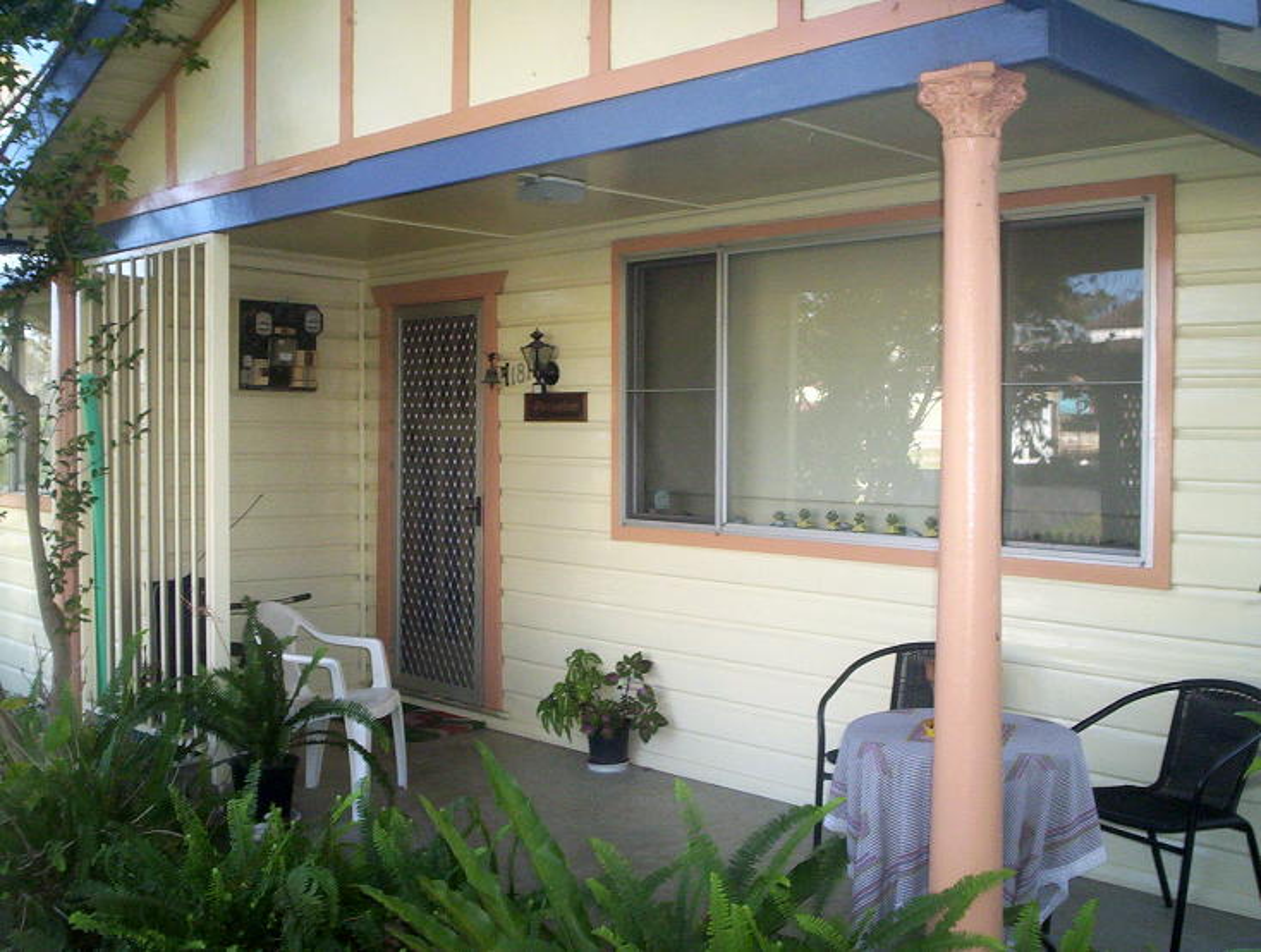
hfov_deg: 48.9
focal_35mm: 38
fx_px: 1387
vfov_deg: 37.9
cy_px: 476
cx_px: 630
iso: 140
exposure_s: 1/62.5
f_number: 4.5
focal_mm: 4.99
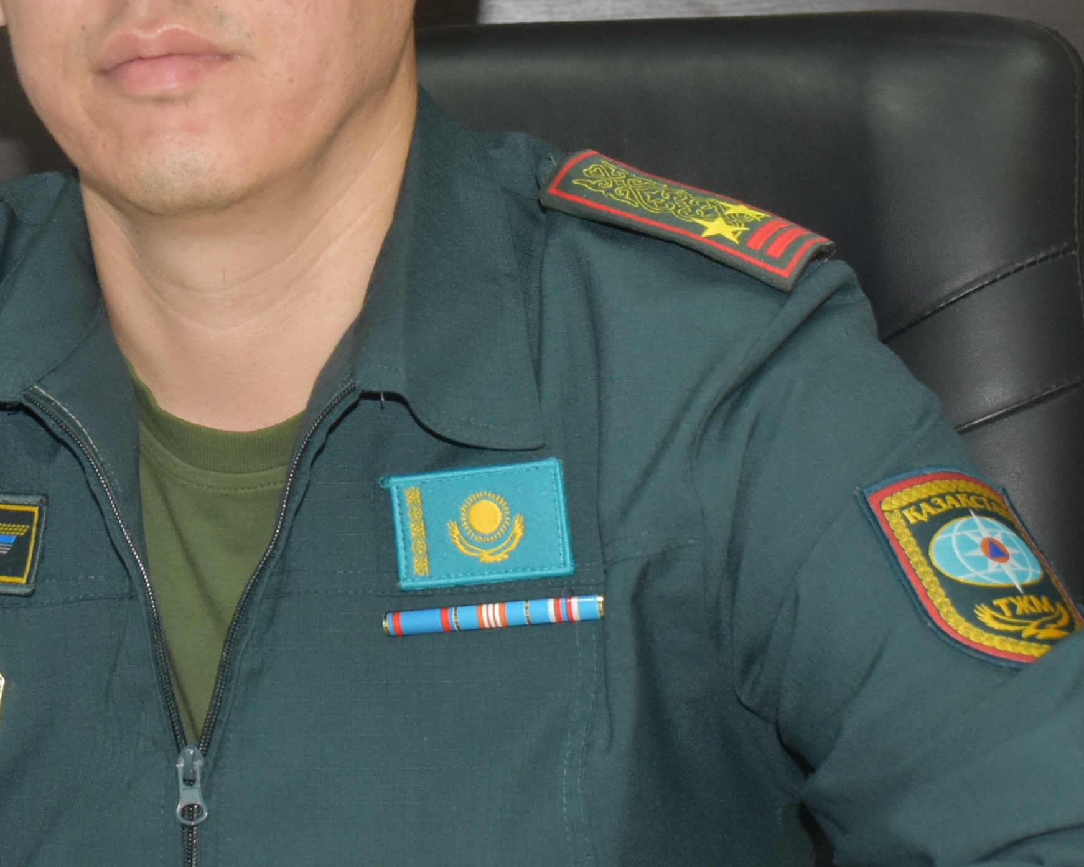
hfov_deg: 19.6
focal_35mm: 97
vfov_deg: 15.8
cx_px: 269
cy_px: 270
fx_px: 3111
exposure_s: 1/200
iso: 800
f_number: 4
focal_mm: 20
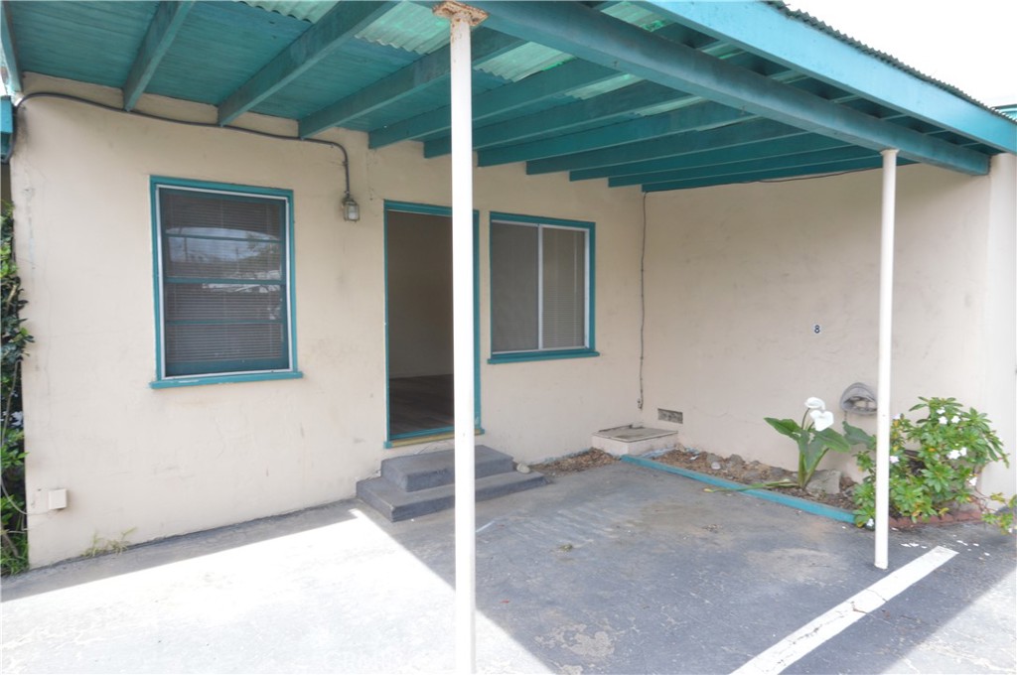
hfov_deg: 81.3
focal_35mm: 21
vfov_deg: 59.4
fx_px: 592
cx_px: 508
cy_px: 338
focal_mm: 14
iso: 450
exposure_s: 1/25
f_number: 16
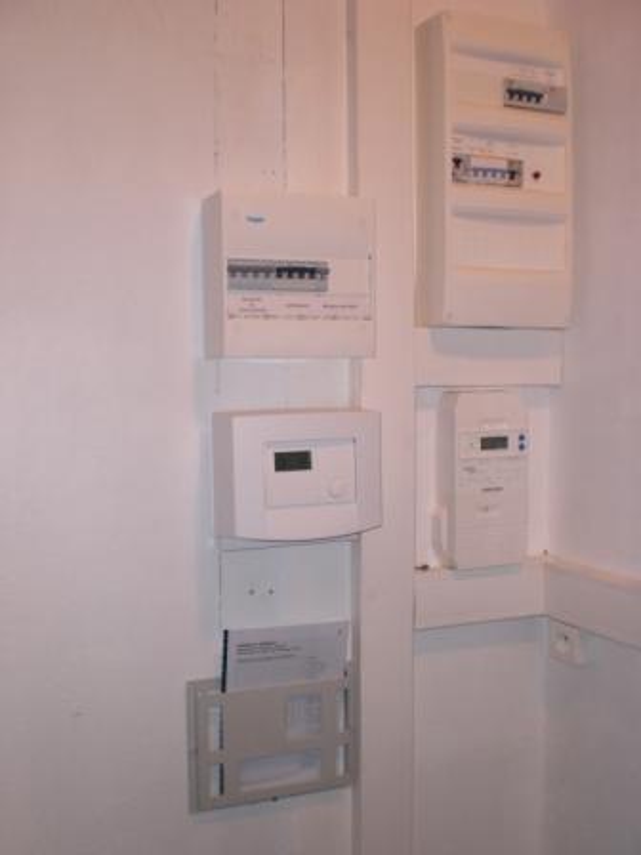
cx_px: 320
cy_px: 428
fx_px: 938
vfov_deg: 49.0
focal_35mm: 38
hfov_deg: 37.7
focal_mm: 6.3
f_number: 3.1
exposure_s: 1/60
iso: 200
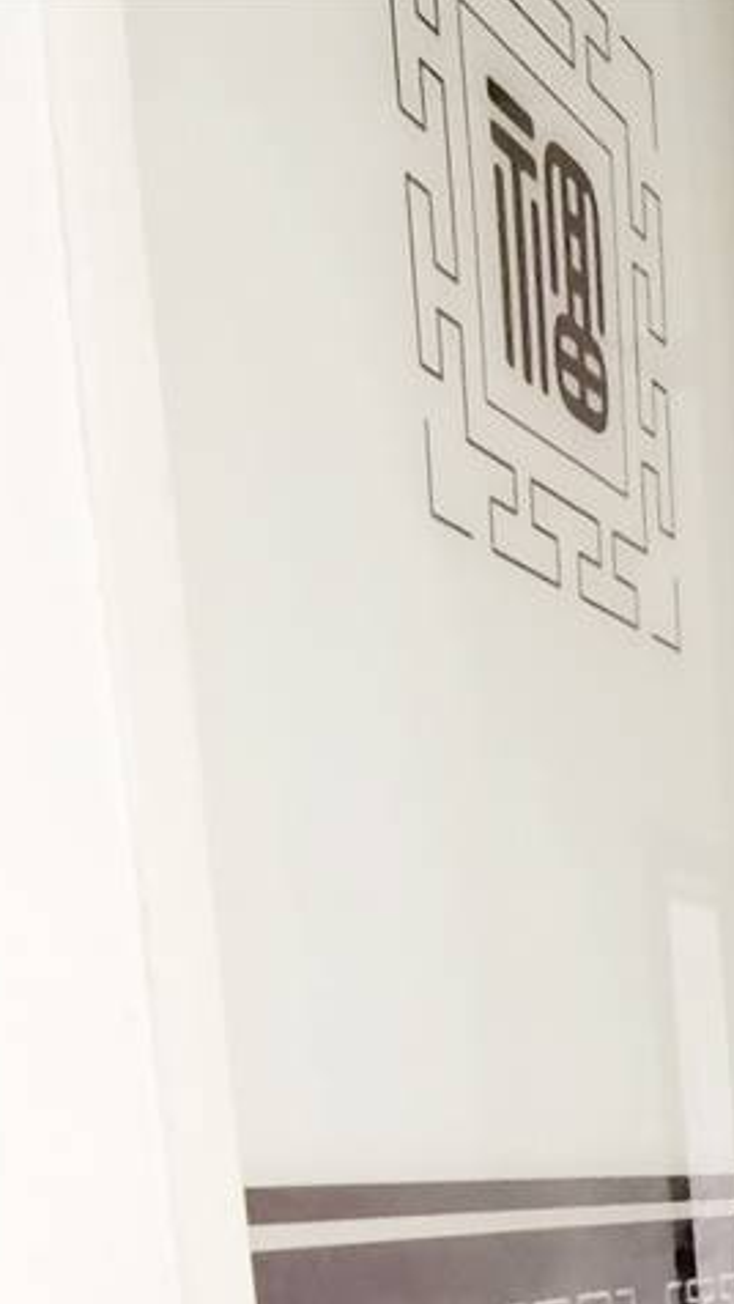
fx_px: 1936
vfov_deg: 32.3
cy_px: 1471
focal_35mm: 56
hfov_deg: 15.3
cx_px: 1627
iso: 400
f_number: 2.2
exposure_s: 1/33.3
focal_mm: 2.26
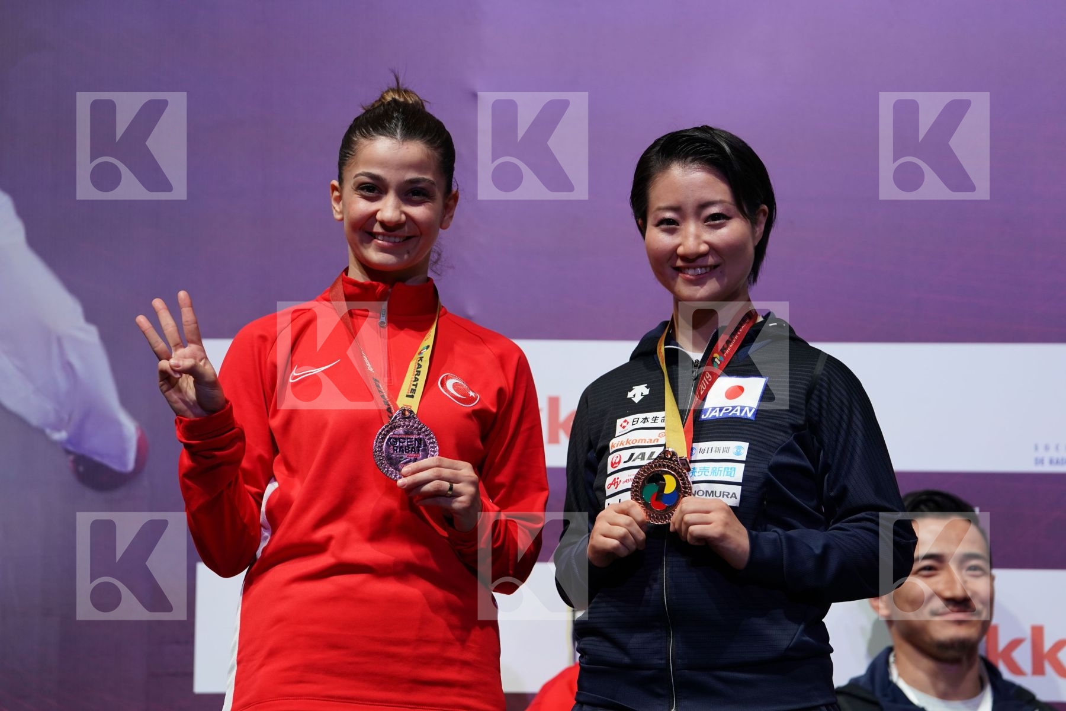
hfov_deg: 13.5
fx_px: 4501
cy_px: 356
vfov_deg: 9.0
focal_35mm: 152
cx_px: 533
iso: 1000
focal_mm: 152
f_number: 3.5
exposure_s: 1/250
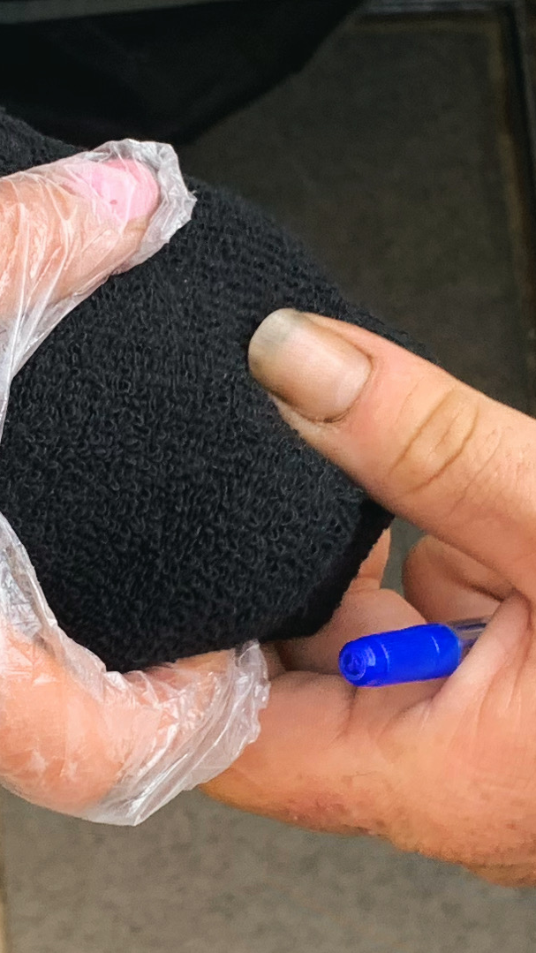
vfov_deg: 20.3
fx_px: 2653
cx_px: -46
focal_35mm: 105
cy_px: 392
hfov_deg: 11.4
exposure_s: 1/121
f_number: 1.8
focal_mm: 4.25
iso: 32
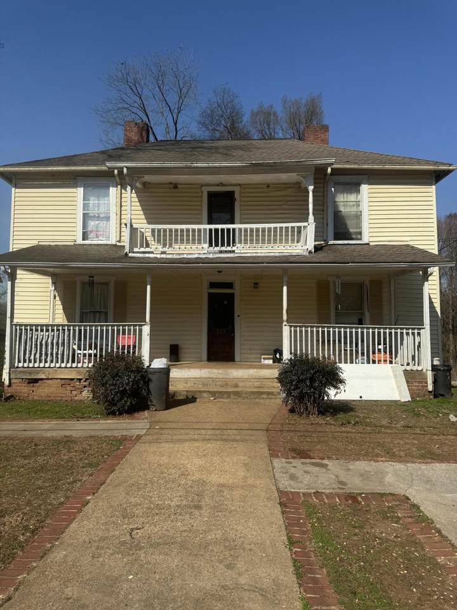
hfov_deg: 56.8
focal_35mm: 24
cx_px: 228
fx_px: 422
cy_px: 305
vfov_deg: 71.6
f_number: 1.78
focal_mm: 6.86
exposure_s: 1/5348
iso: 80
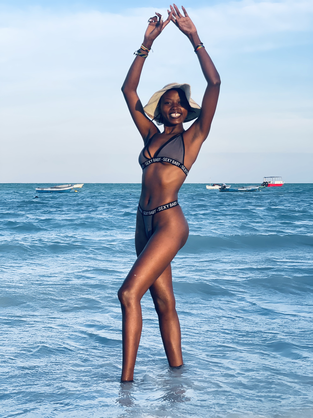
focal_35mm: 64
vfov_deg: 30.3
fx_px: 772
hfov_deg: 22.9
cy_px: 209
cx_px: 156
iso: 32
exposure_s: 1/424
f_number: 2.2
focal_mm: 7.5
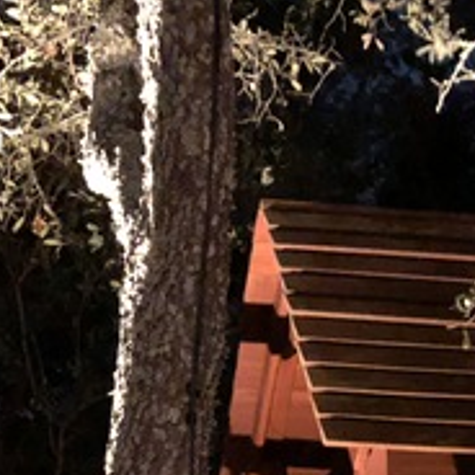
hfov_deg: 17.7
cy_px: 571
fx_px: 1506
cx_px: 416
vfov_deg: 17.1
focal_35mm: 97
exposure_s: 1/4
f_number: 1.8
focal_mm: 4
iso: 1600
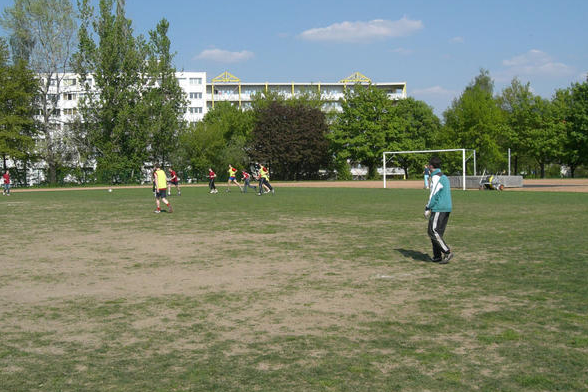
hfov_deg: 45.4
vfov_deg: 31.2
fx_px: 702
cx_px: 295
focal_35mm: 43
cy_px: 172
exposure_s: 1/640
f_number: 4.4
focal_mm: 6.3
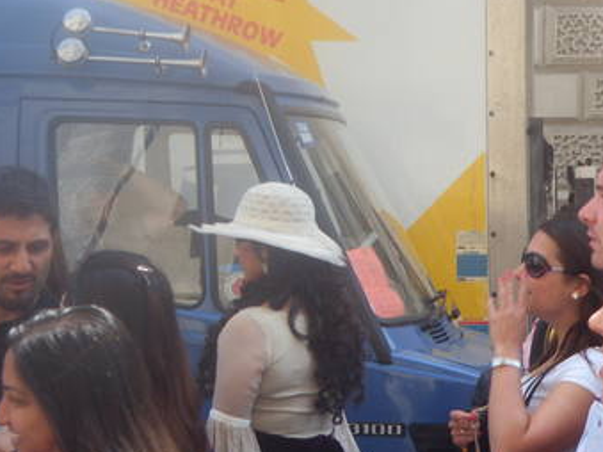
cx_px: 237
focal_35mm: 145
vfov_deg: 10.2
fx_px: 2525
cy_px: 245
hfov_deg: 13.6
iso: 100
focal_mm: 19.8
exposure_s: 1/180
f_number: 4.5
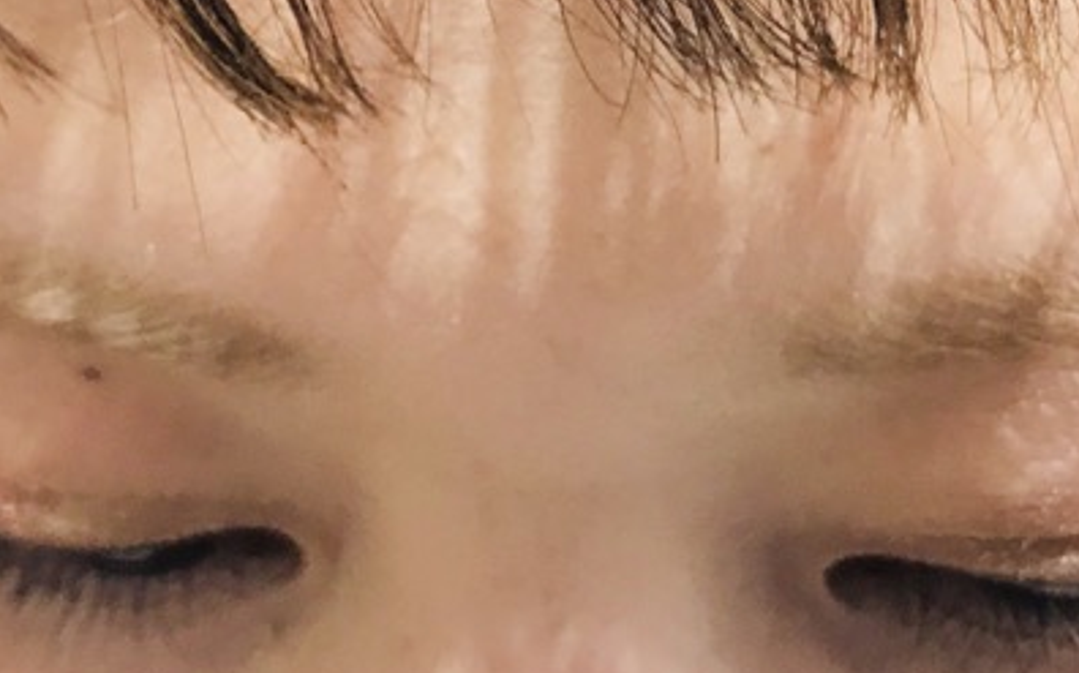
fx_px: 2204
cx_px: 572
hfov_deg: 27.5
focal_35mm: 75
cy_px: -317
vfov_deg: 16.0
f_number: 1.8
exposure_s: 1/25
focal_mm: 3.99
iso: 40
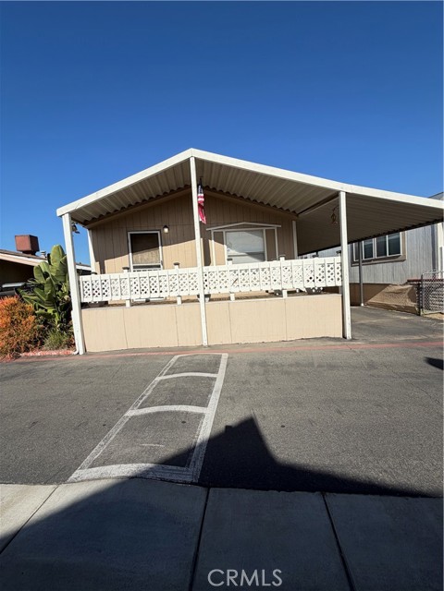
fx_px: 239
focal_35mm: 14
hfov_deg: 85.7
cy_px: 296
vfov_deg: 102.1
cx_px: 222
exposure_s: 1/1312
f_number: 2.2
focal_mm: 2.22
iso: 20
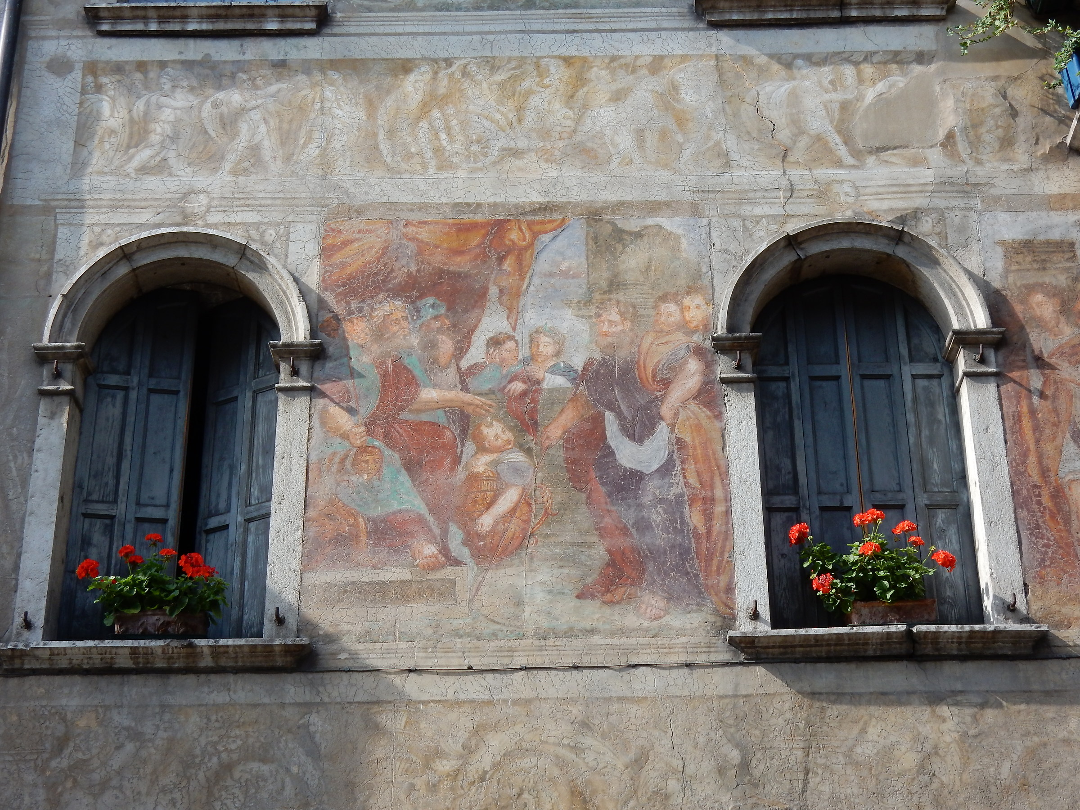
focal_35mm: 60
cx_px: 540
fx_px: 1872
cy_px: 405
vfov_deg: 24.4
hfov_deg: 32.2
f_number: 4.5
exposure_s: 1/400
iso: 125
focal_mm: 10.7
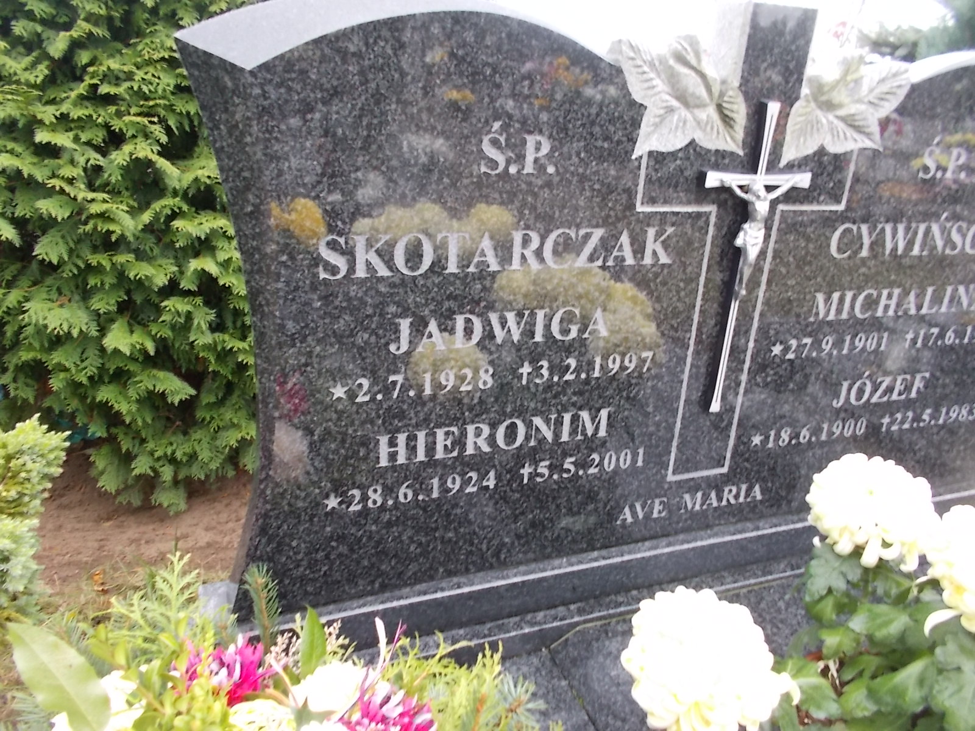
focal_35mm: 26
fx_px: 732
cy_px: 366
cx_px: 488
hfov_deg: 67.3
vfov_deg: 53.1
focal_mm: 4.6
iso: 200
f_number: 3.2
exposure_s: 1/15
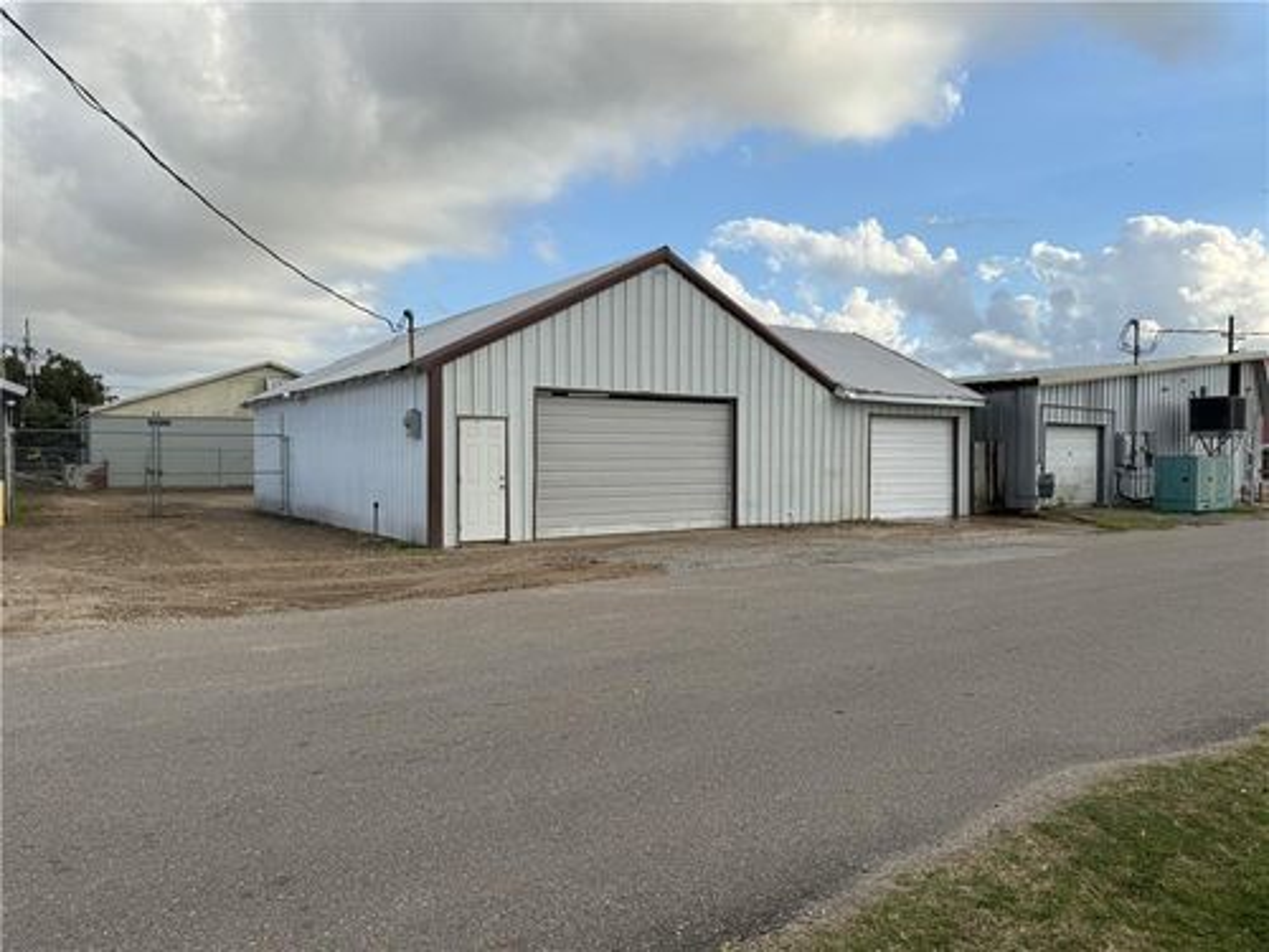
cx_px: 634
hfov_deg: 71.6
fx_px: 880
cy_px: 476
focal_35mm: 24
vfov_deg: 56.8
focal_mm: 6.76
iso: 80
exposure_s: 1/3021
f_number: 1.78
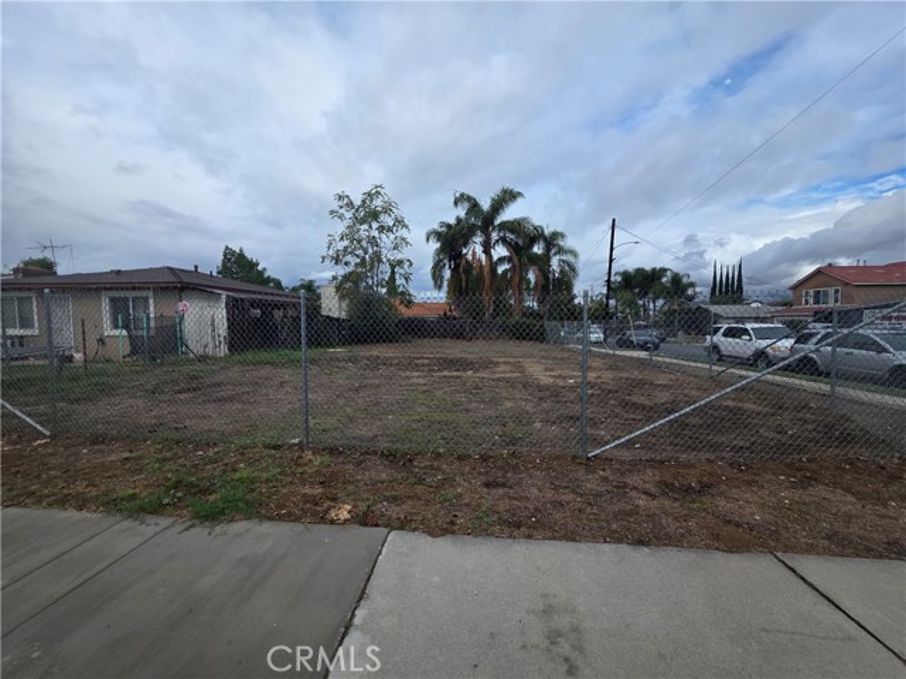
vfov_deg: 89.9
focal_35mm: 13
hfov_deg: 106.2
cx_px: 453
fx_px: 340
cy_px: 340
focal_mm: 2.2
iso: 40
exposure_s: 1/2450
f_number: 1.9
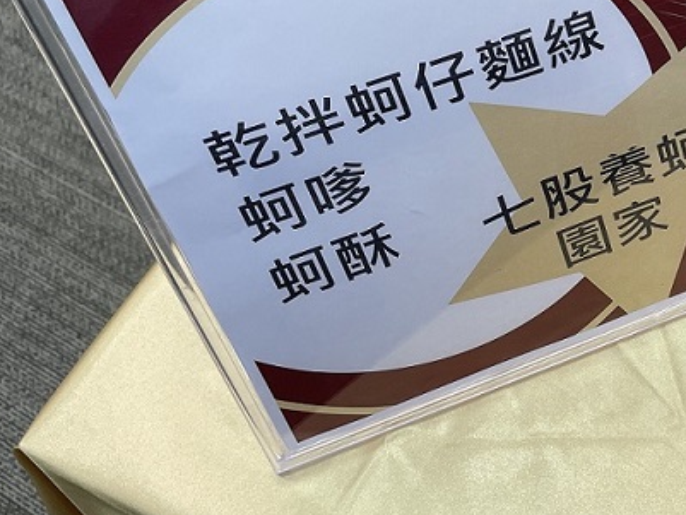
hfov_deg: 26.1
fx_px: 1328
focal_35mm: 67
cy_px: -1
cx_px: 803
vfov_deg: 21.2
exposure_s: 1/120
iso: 40
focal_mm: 4.2
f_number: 1.6
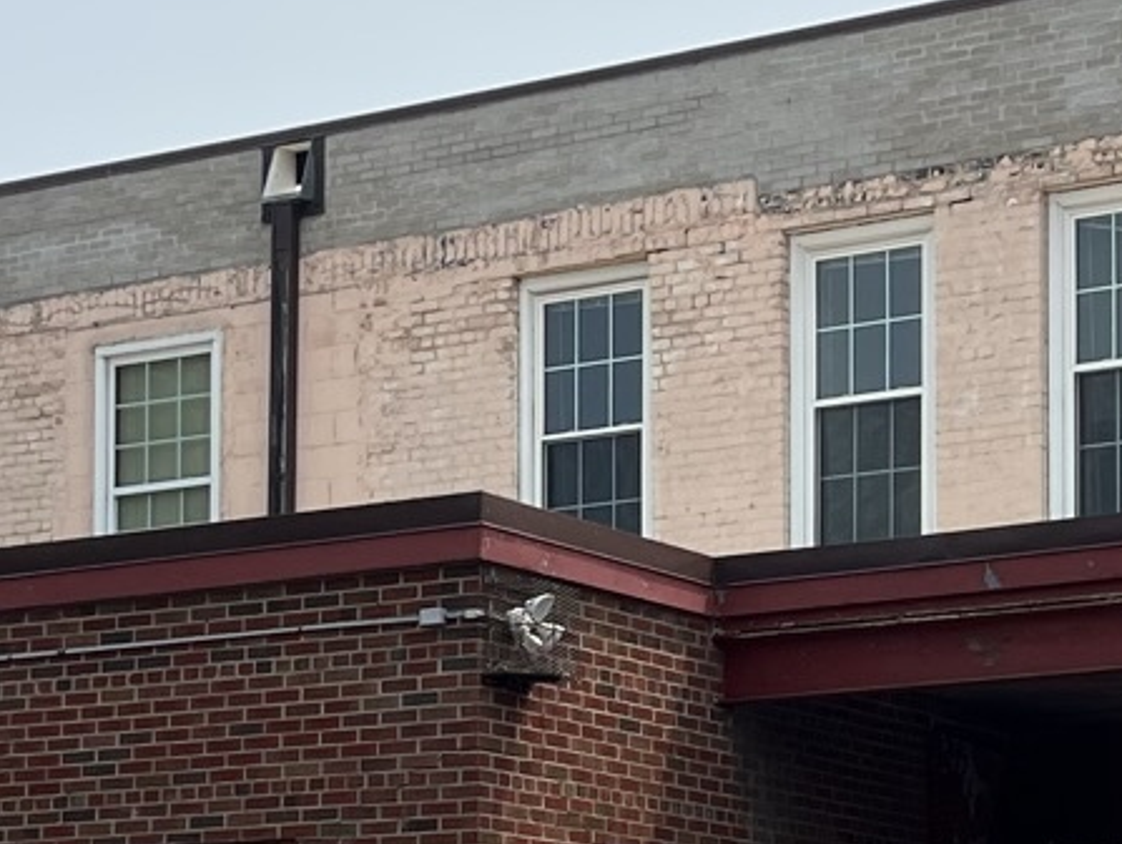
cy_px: 834
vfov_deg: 12.3
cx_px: 477
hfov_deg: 16.5
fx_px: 3860
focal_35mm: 119
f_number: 1.5
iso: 50
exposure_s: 1/6579
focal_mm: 5.7
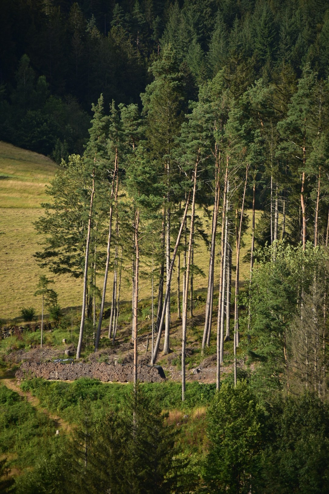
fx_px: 2741
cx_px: 164
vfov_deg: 10.3
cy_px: 247
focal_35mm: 200
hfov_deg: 6.9
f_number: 2.8
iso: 160
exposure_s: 1/2000
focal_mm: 200
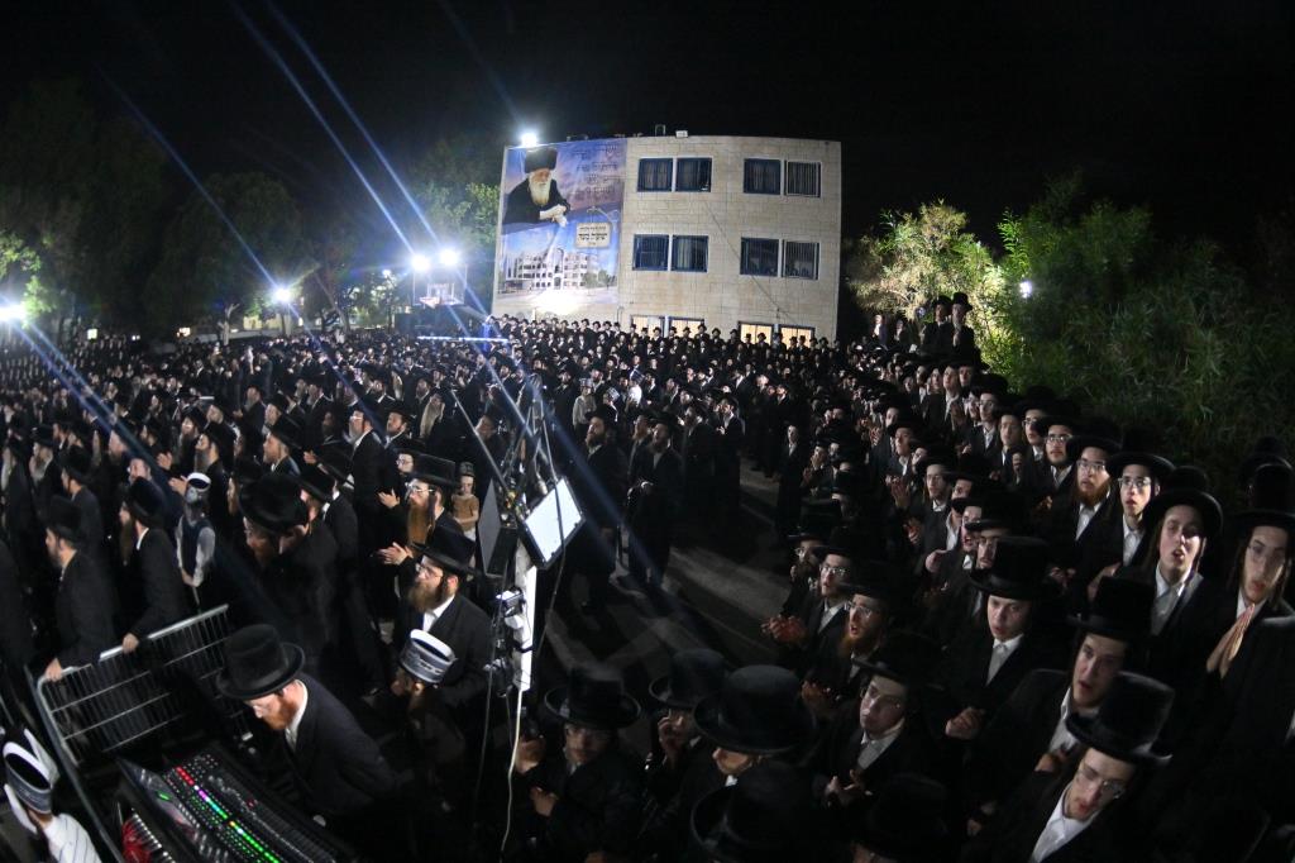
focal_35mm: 15
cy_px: 432
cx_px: 648
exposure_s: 1/200
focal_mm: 10.5
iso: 1600
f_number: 2.8
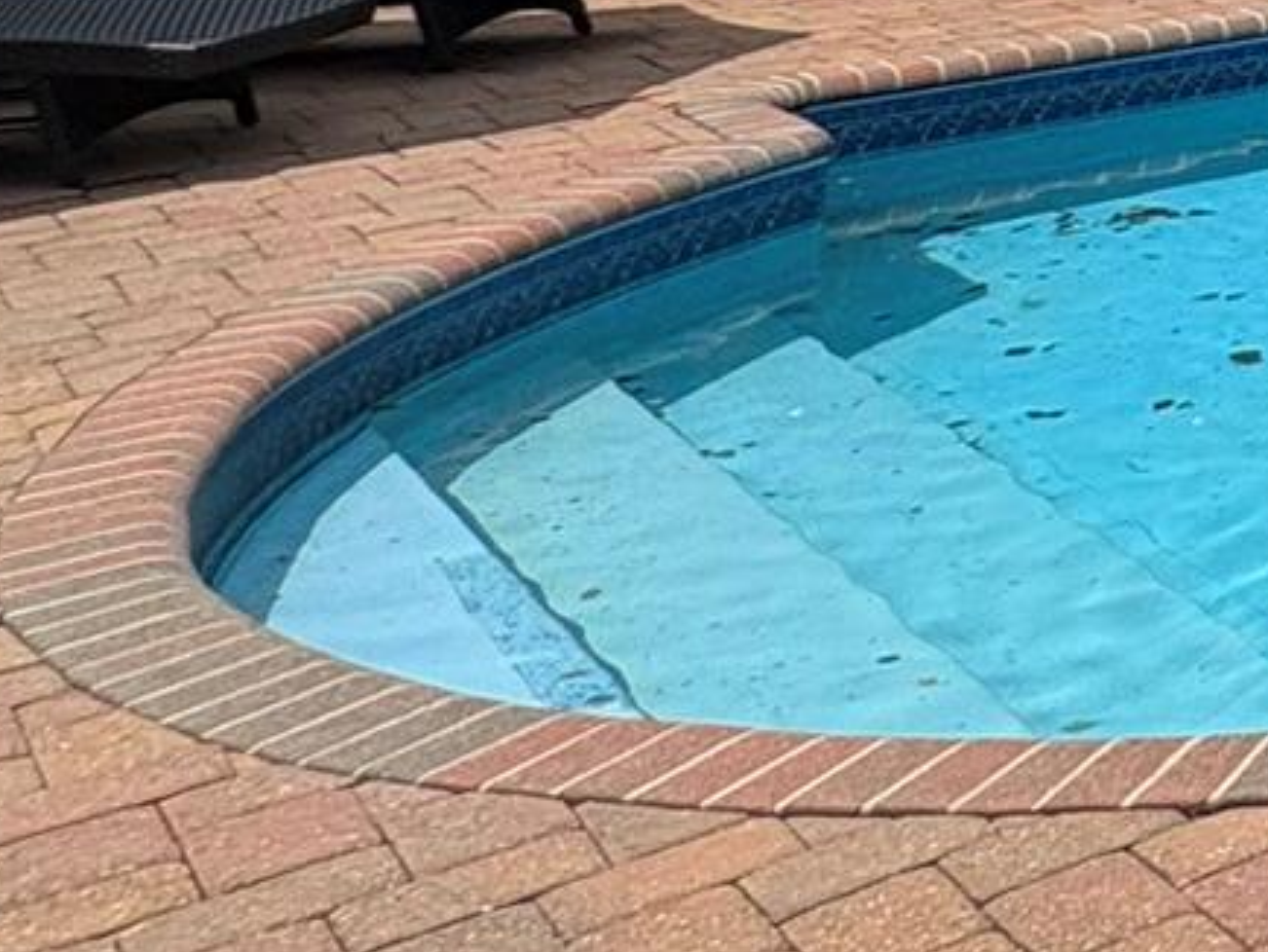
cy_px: -648
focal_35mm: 66
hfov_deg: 16.8
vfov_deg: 18.5
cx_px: 2808
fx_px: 2419
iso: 50
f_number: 2.2
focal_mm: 2.22
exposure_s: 1/1672
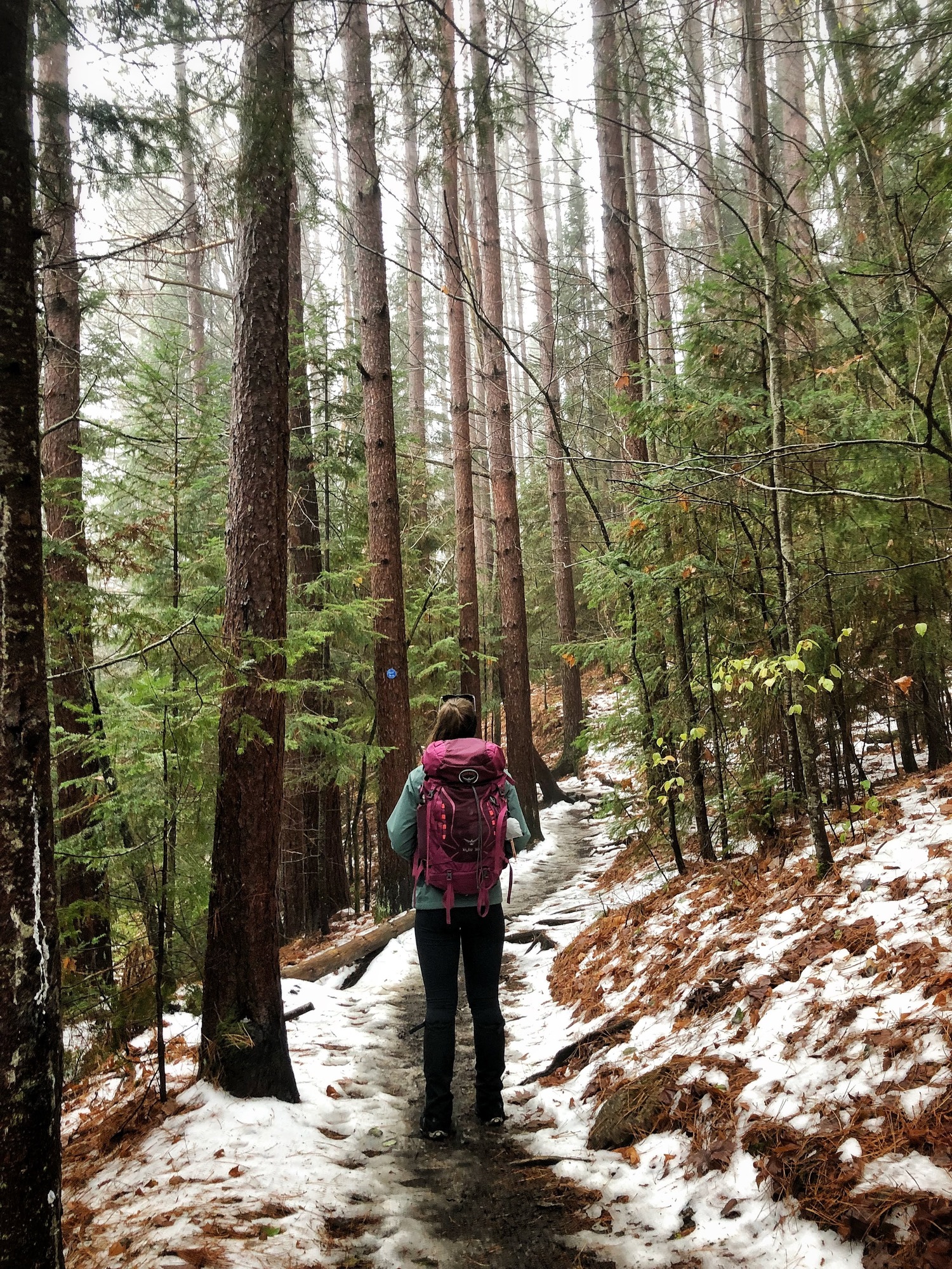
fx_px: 1027
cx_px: 476
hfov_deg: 49.7
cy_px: 634
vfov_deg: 63.4
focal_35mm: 28
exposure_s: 1/17
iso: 40
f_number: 1.8
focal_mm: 4
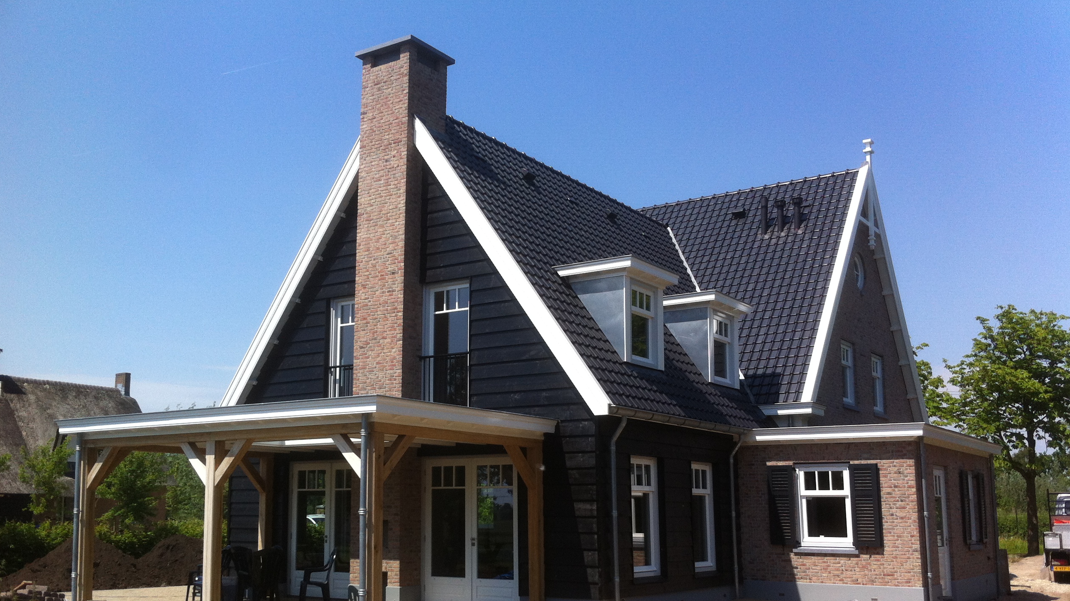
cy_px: 367
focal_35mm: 39
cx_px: 535
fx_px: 1106
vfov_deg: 30.3
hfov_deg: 51.6
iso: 80
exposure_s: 1/1207
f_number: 2.8
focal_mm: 3.85
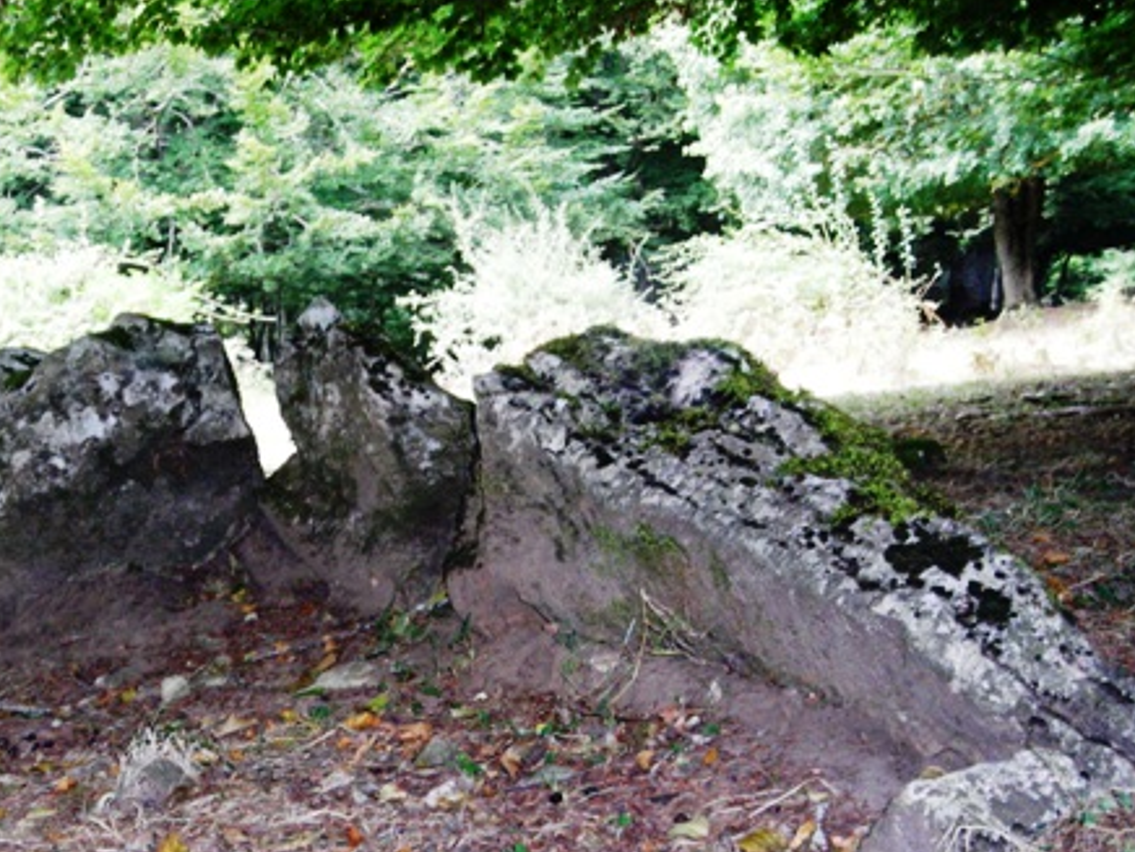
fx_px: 2262
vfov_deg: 21.2
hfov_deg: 28.0
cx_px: 370
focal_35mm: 69
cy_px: 620
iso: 229
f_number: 3.4
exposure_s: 1/60
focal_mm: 7.8
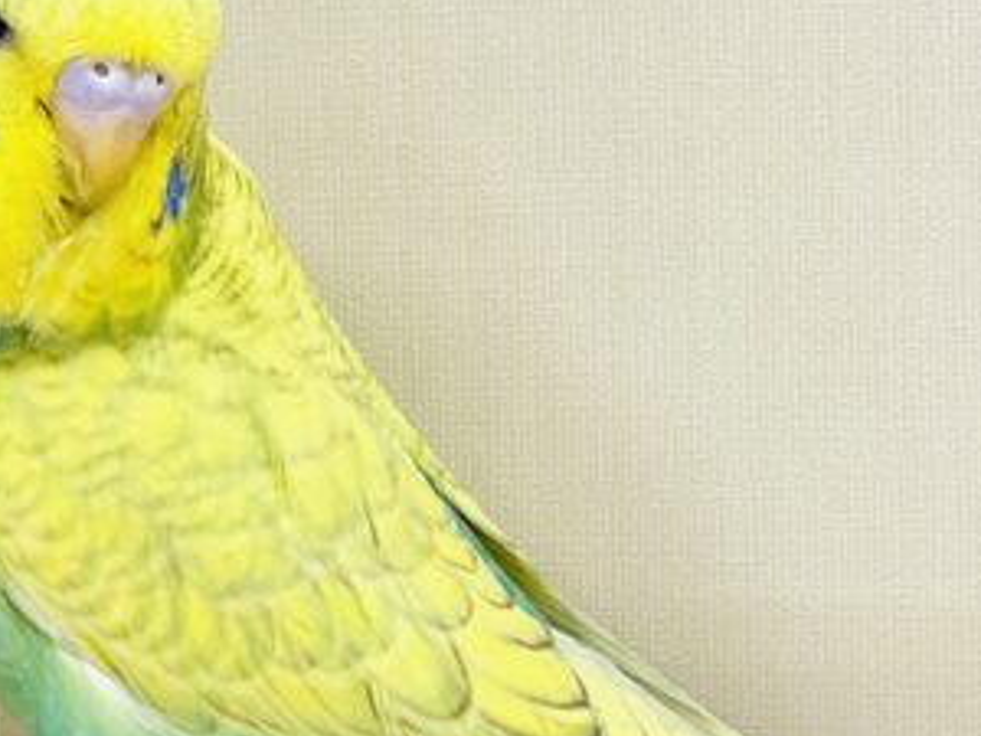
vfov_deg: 13.3
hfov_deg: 17.6
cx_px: 245
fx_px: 3146
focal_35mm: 111
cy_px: 402
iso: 100
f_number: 2
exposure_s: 1/99
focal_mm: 6
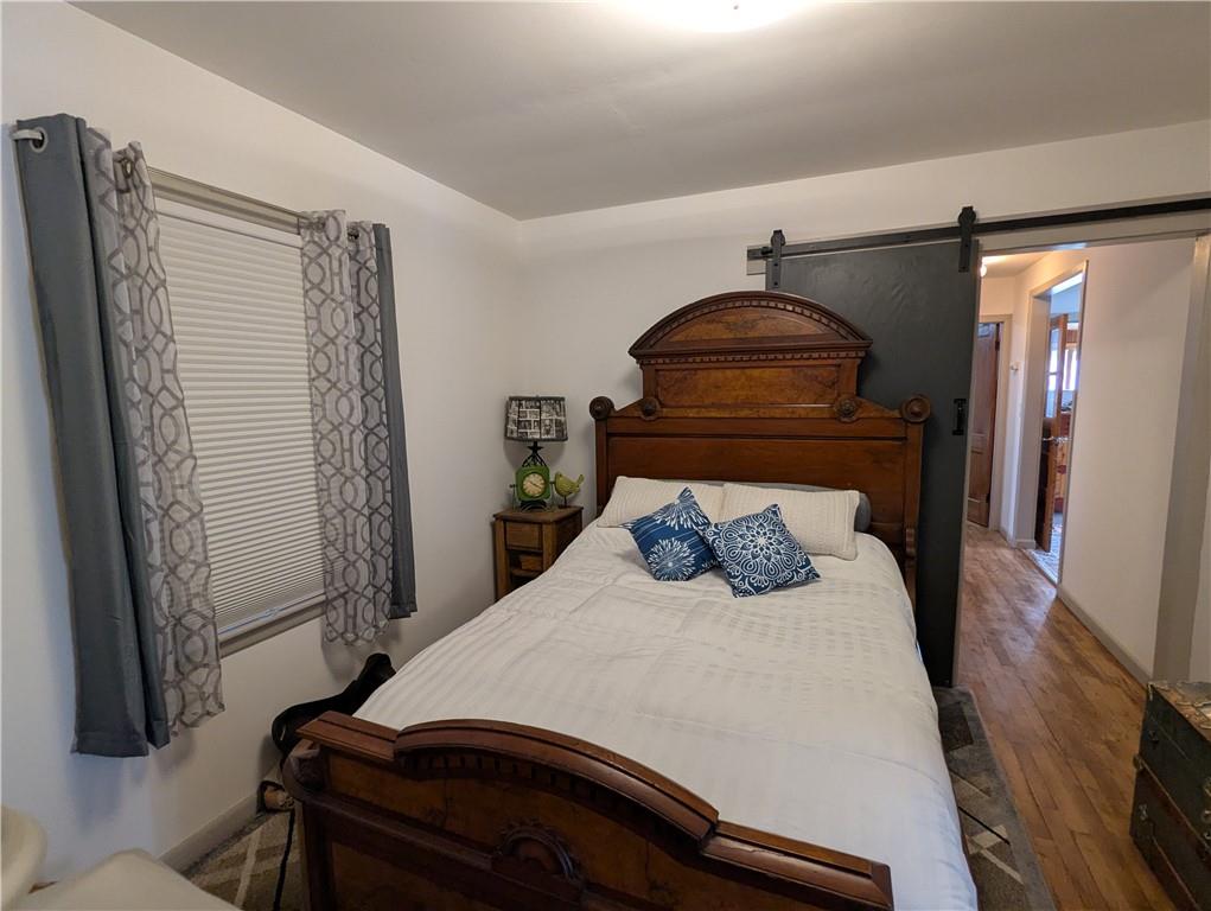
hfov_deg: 94.4
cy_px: 456
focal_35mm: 16
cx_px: 606
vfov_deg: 78.2
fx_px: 560
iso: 170
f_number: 2.2
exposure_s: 1/40
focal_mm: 2.35
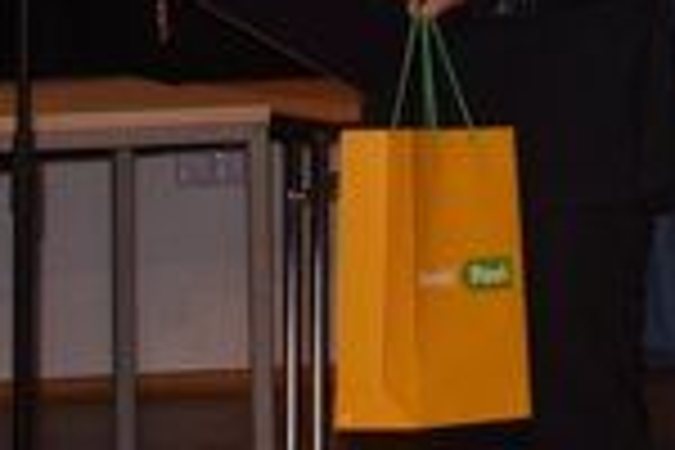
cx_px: 1890
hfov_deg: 6.4
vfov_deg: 4.5
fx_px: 5625
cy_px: -461
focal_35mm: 300
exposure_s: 1/60
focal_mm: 30
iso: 125
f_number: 4.2
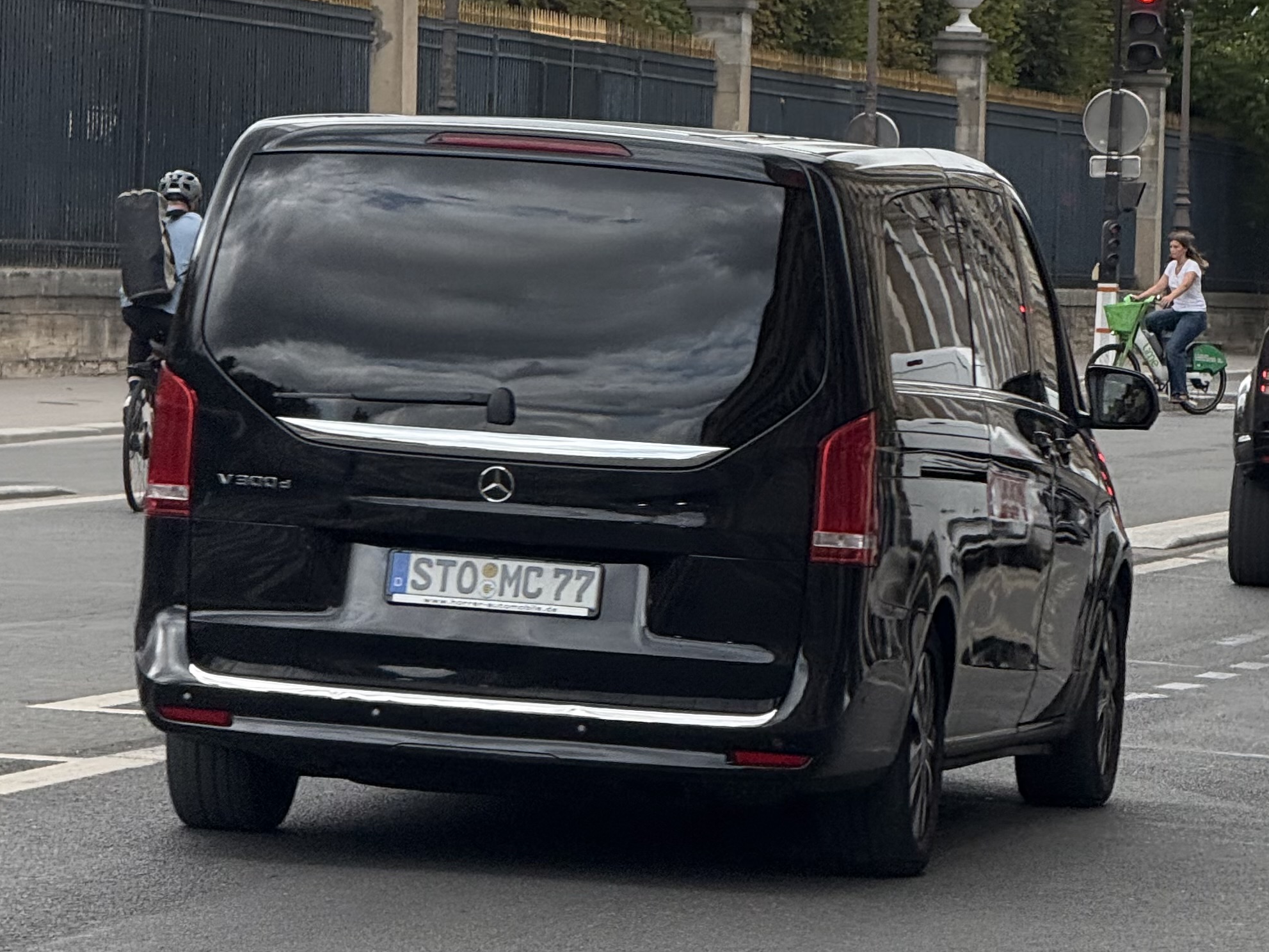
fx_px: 4437
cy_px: 477
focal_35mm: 121
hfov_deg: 16.3
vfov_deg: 12.3
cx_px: 635
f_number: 2.8
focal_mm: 15.66
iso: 50
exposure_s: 1/298
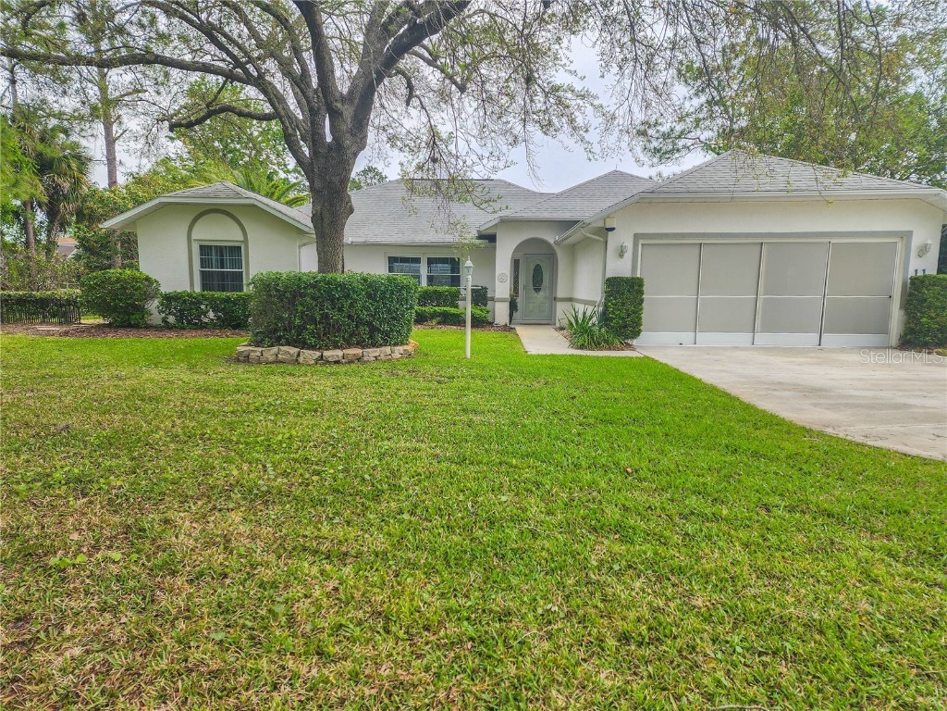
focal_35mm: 23
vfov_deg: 58.9
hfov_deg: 73.9
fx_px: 629
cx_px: 474
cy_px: 356
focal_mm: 6.4
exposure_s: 1/310
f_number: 1.8
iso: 12
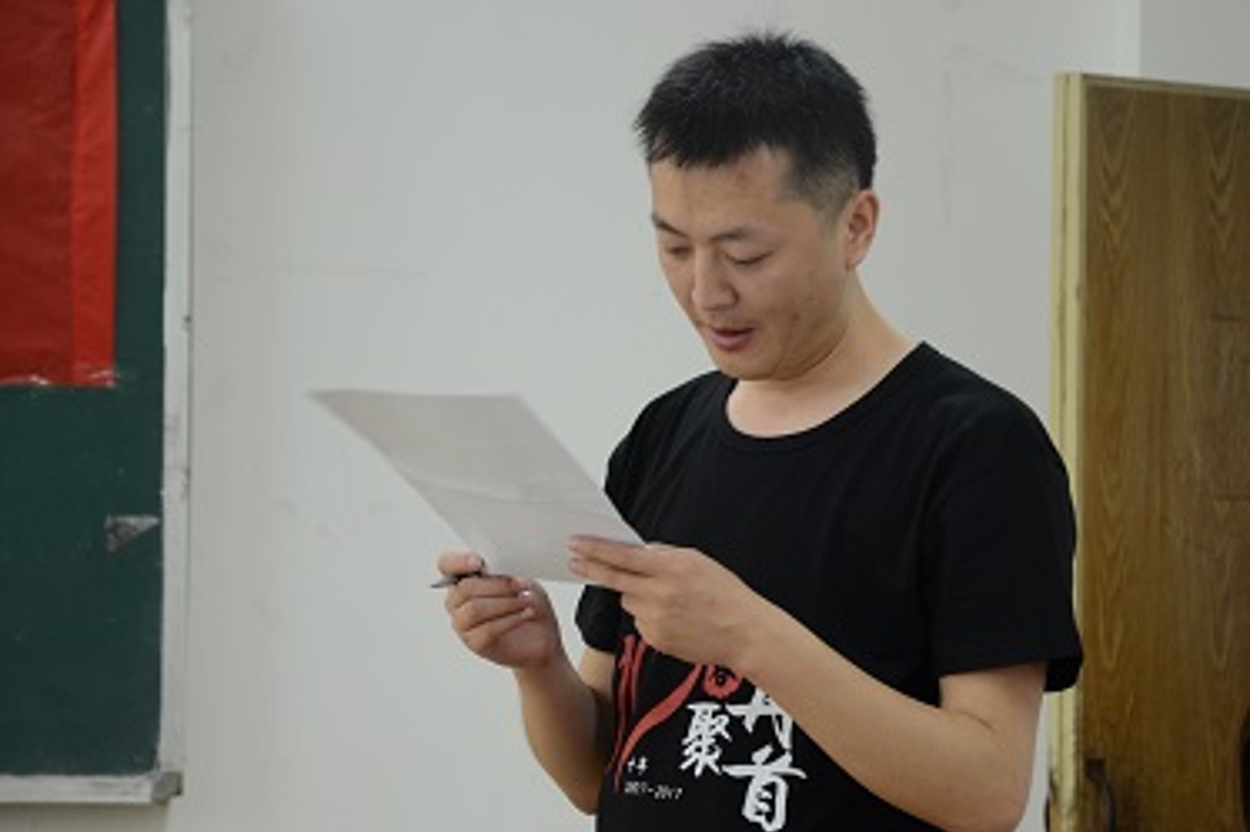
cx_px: 775
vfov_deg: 6.5
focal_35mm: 211
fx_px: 7311
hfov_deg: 9.8
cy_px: 479
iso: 800
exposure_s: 1/15
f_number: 5.6
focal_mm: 105
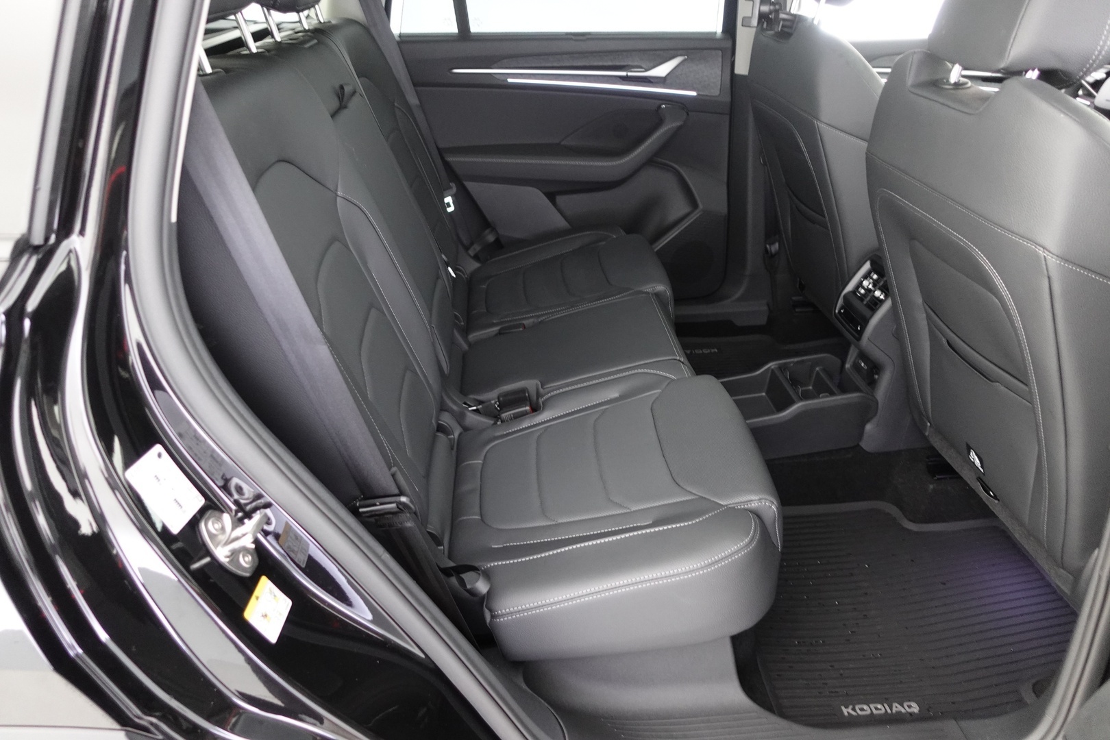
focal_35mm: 24
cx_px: 555
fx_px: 740
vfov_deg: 53.1
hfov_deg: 73.7
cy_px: 370
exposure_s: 1/8
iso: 1000
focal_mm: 9.4
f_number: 1.8
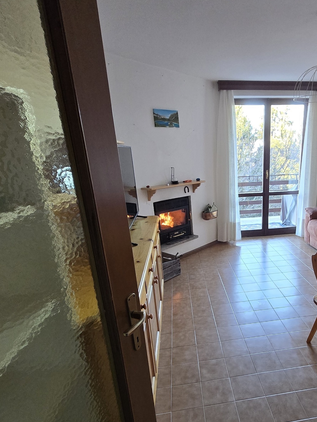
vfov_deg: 76.0
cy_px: 241
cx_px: 221
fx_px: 269
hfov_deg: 59.1
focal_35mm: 22
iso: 250
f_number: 2.2
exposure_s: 1/50
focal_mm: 1.7
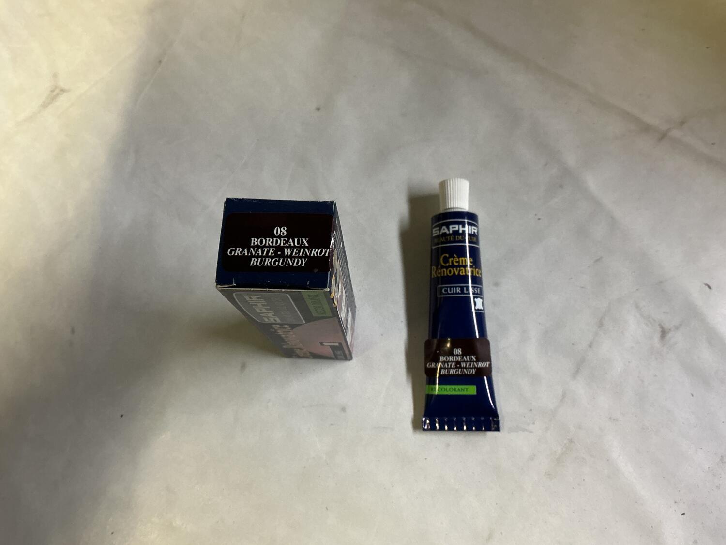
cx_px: 363
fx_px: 608
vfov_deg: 48.2
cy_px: 272
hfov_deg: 61.7
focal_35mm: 29
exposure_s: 1/50
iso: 125
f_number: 1.8
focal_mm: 3
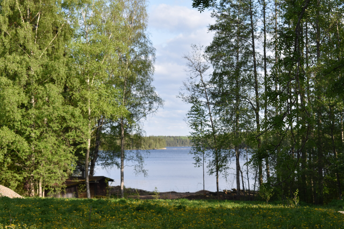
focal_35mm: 72
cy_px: 114
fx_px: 688
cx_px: 172
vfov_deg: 18.9
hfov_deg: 28.1
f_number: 8
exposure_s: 1/320
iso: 200
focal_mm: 48
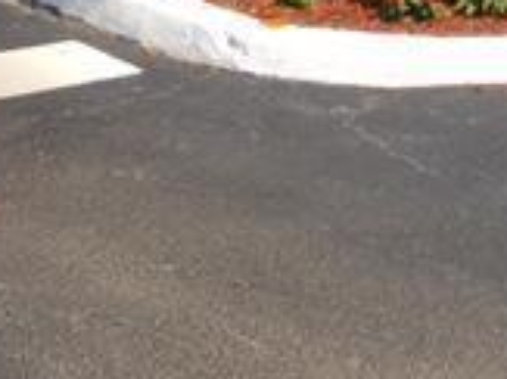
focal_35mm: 114
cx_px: 653
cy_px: -317
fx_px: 1668
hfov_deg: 16.4
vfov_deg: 11.9
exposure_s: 1/1148
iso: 25
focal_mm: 4.15
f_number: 2.2
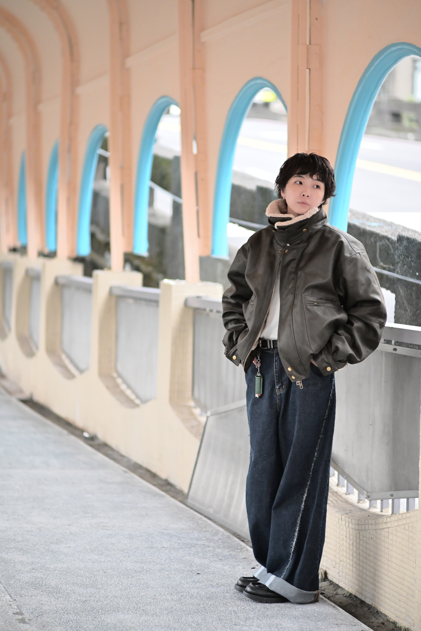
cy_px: 316
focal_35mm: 105
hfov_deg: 13.0
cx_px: 210
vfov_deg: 19.5
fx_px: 1842
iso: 3200
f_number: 2.5
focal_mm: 105
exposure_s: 1/250
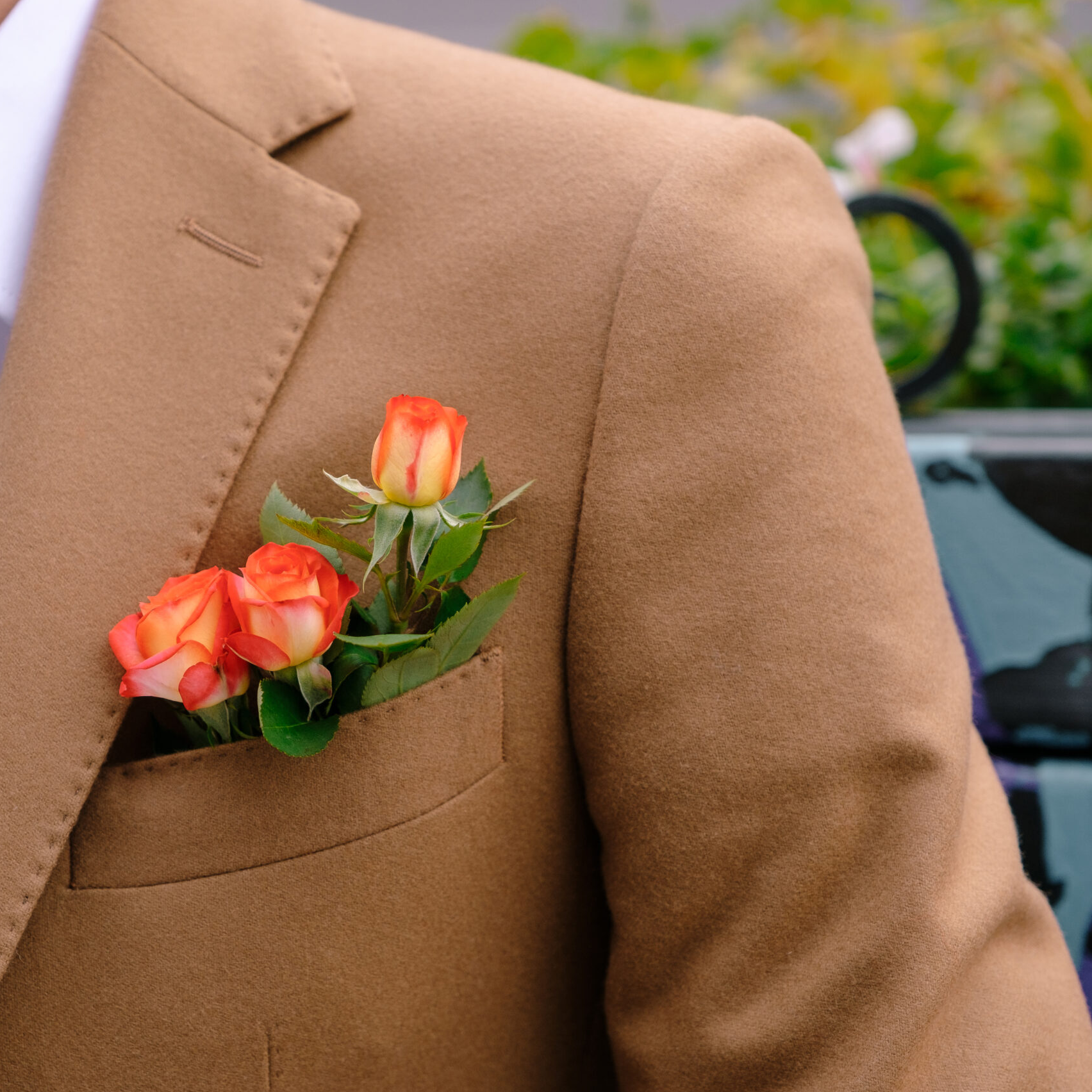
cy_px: 546
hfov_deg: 16.4
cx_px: 351
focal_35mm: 106
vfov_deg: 16.4
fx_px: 3783
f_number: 2.8
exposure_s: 1/400
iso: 320
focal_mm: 55
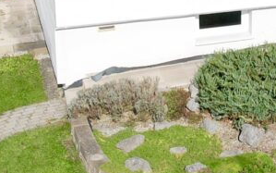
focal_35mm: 144
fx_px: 1083
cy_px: -57
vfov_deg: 9.0
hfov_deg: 14.3
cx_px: 288
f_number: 2.8
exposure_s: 1/3000
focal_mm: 8.38
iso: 150
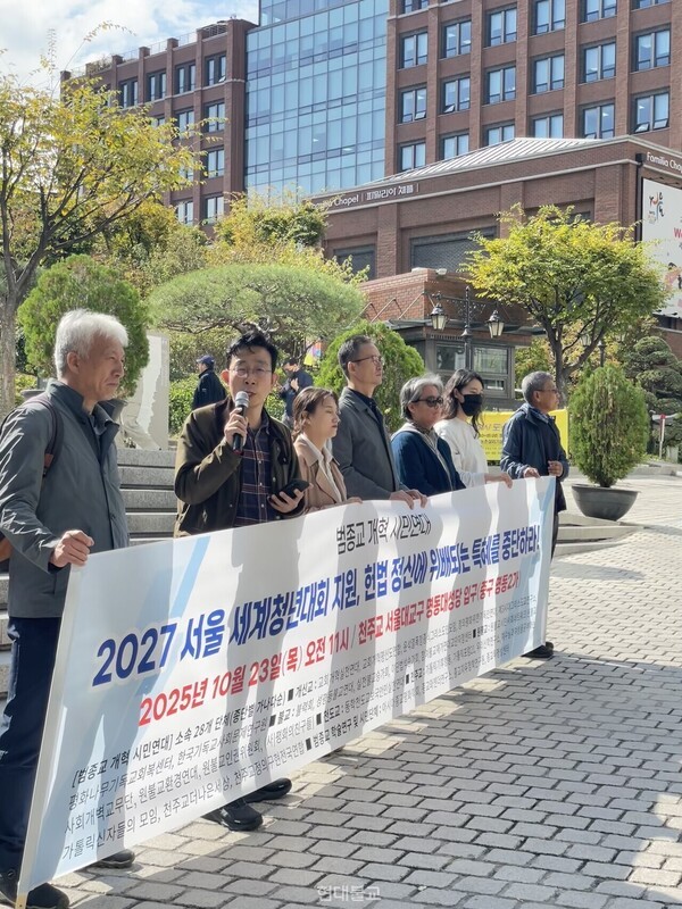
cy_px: 454
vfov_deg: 36.8
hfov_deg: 28.0
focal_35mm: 52
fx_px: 1366
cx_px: 341
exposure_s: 1/786
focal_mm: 6
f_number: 2
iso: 25
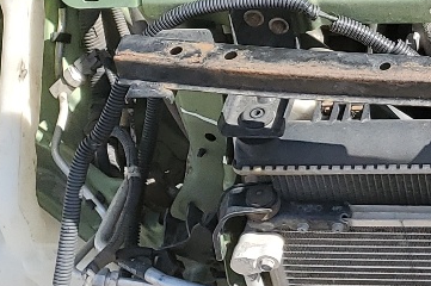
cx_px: 698
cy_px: -82
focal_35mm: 120
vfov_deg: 11.1
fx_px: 1435
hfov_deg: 15.4
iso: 50
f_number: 1.5
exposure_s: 1/1429
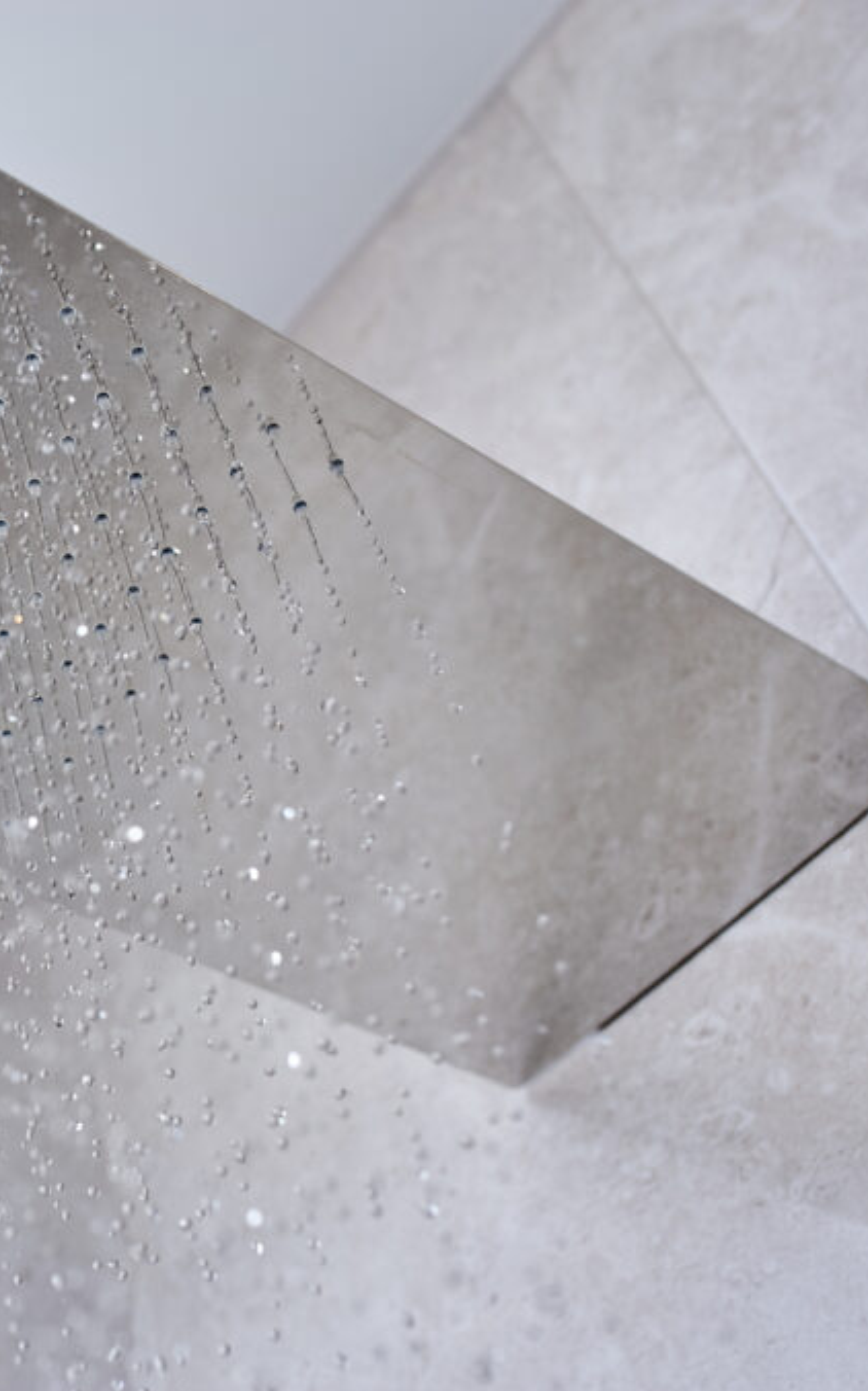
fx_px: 2046
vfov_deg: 37.5
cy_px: 699
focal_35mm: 54
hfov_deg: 22.5
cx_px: -105
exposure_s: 1/125
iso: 200
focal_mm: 35
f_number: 4.5
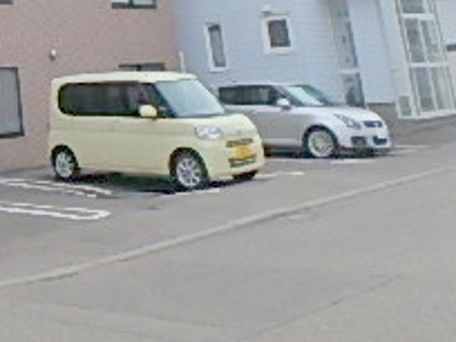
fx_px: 869
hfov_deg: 25.4
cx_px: -136
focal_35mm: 66
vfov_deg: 20.0
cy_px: -127
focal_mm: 3.7
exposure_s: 1/800
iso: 125
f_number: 6
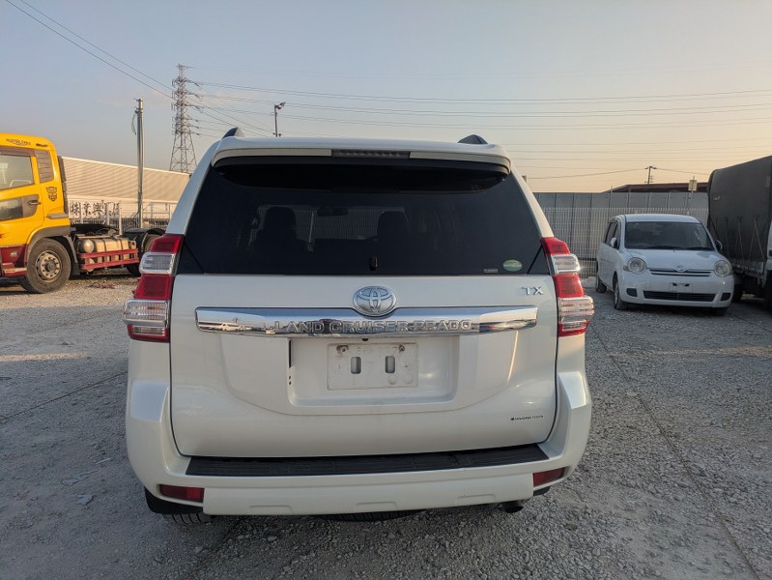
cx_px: 386
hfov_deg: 69.4
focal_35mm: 25
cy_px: 290
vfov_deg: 54.9
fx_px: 558
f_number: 1.89
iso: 47
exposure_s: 1/1481
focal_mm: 5.43
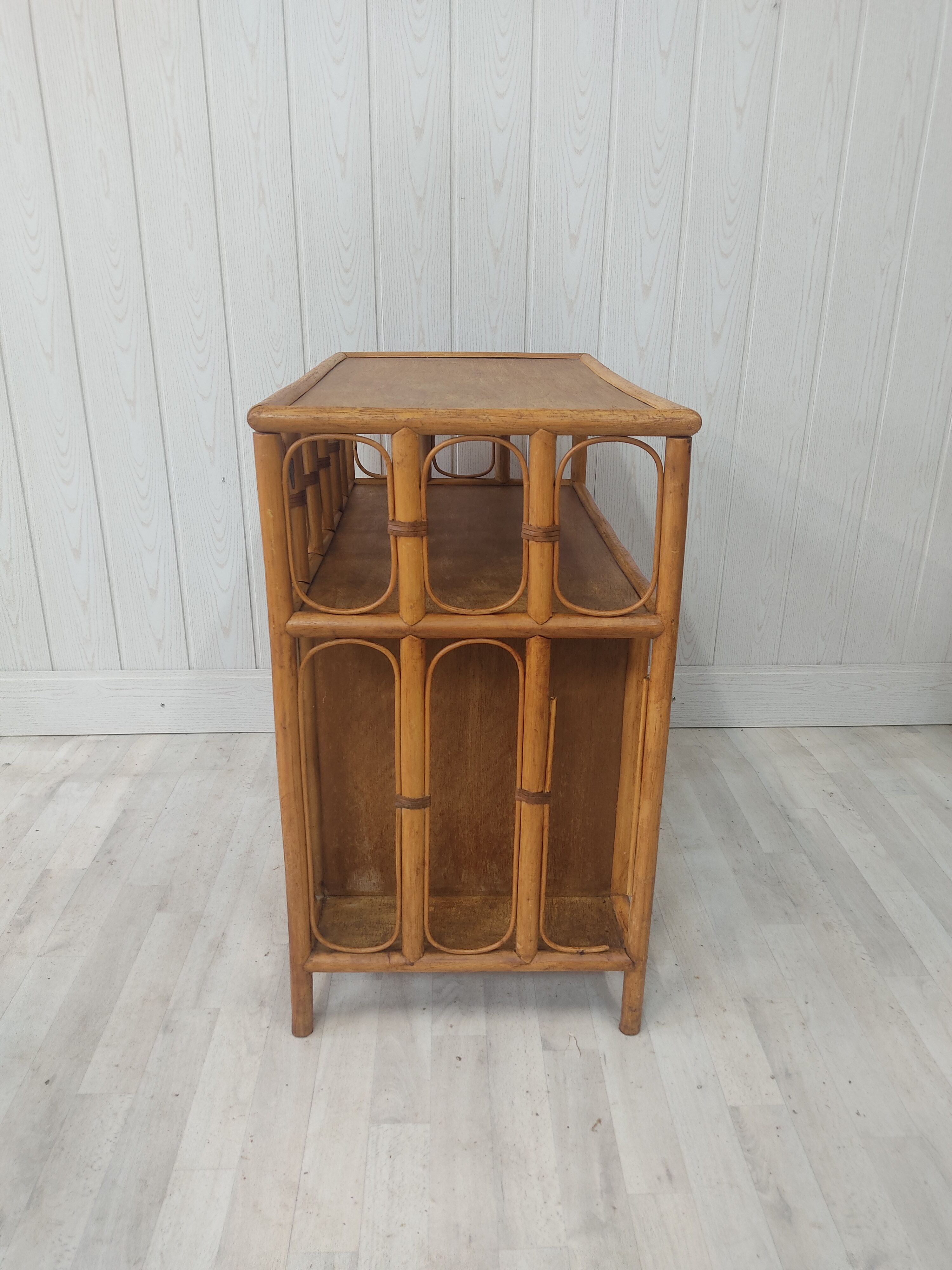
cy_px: 635
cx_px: 476
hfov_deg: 53.1
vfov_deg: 67.3
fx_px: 953
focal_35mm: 26
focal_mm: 4.74
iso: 449
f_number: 1.79
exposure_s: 1/33
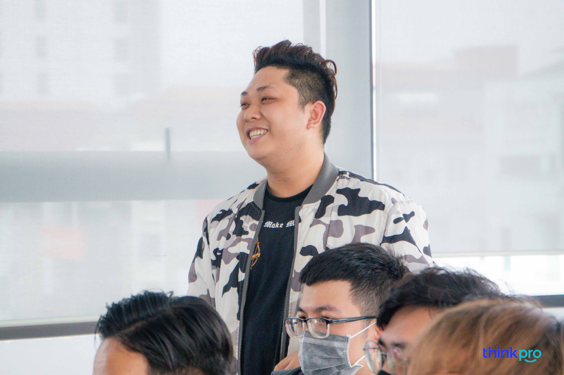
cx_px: 282
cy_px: 188
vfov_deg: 13.6
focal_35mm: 100
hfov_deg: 20.3
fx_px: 1573
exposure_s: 1/125
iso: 800
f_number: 5.6
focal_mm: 67
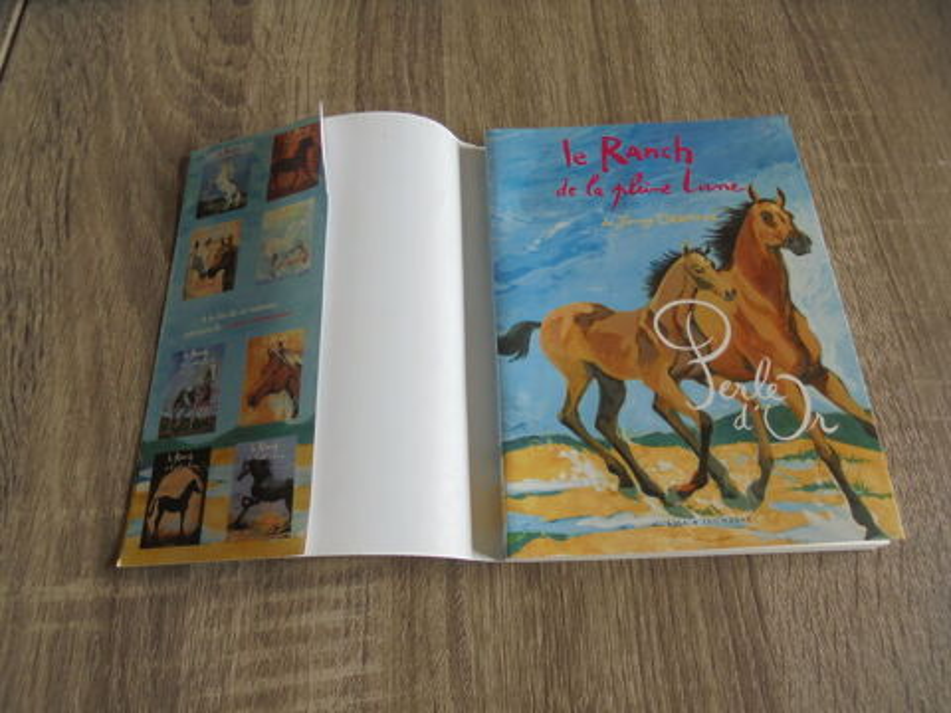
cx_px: 476
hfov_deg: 67.3
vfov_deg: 53.1
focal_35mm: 26
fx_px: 714
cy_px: 356
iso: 100
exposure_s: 1/50
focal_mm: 4.6
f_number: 3.5
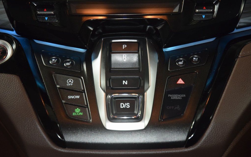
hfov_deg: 19.3
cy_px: 75
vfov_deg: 12.1
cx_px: 126
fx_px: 739
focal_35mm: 108
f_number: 4.5
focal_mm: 70
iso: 2000
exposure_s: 1/50
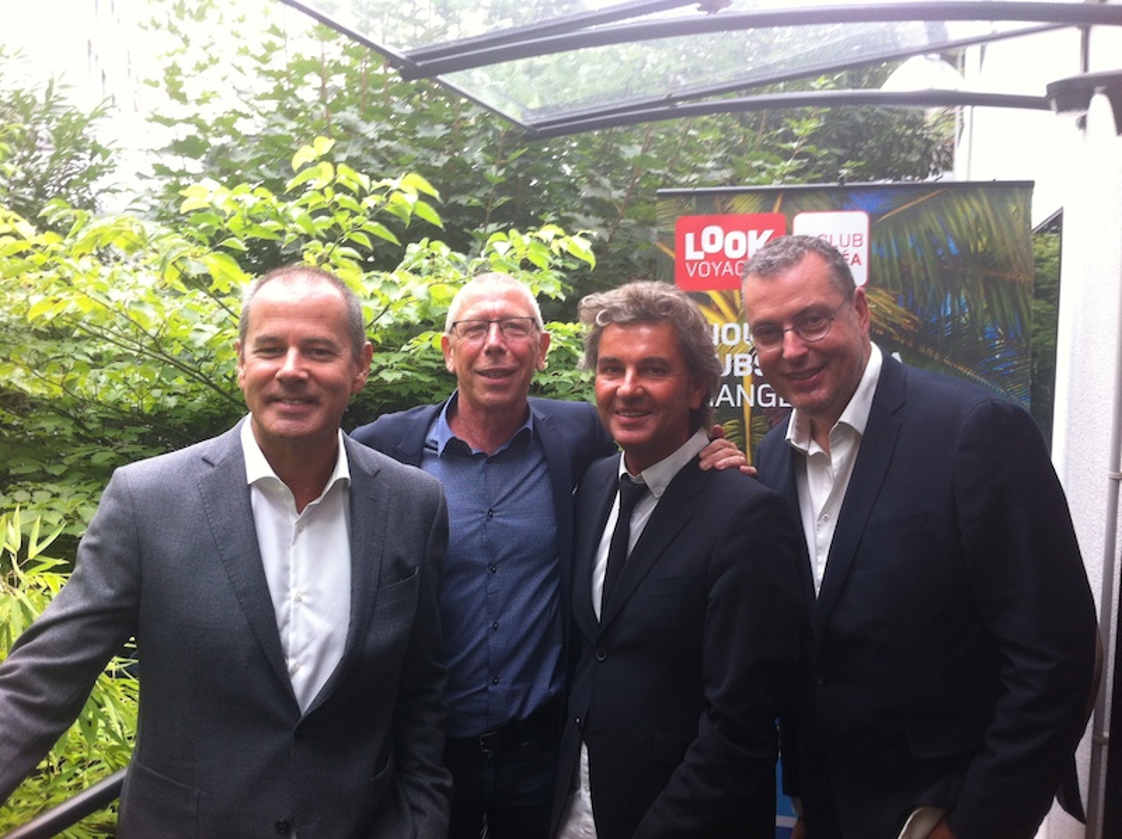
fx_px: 1133
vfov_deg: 40.6
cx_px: 561
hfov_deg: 52.7
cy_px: 420
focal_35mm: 35
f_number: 2.8
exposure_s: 1/24
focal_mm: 3.85
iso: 80
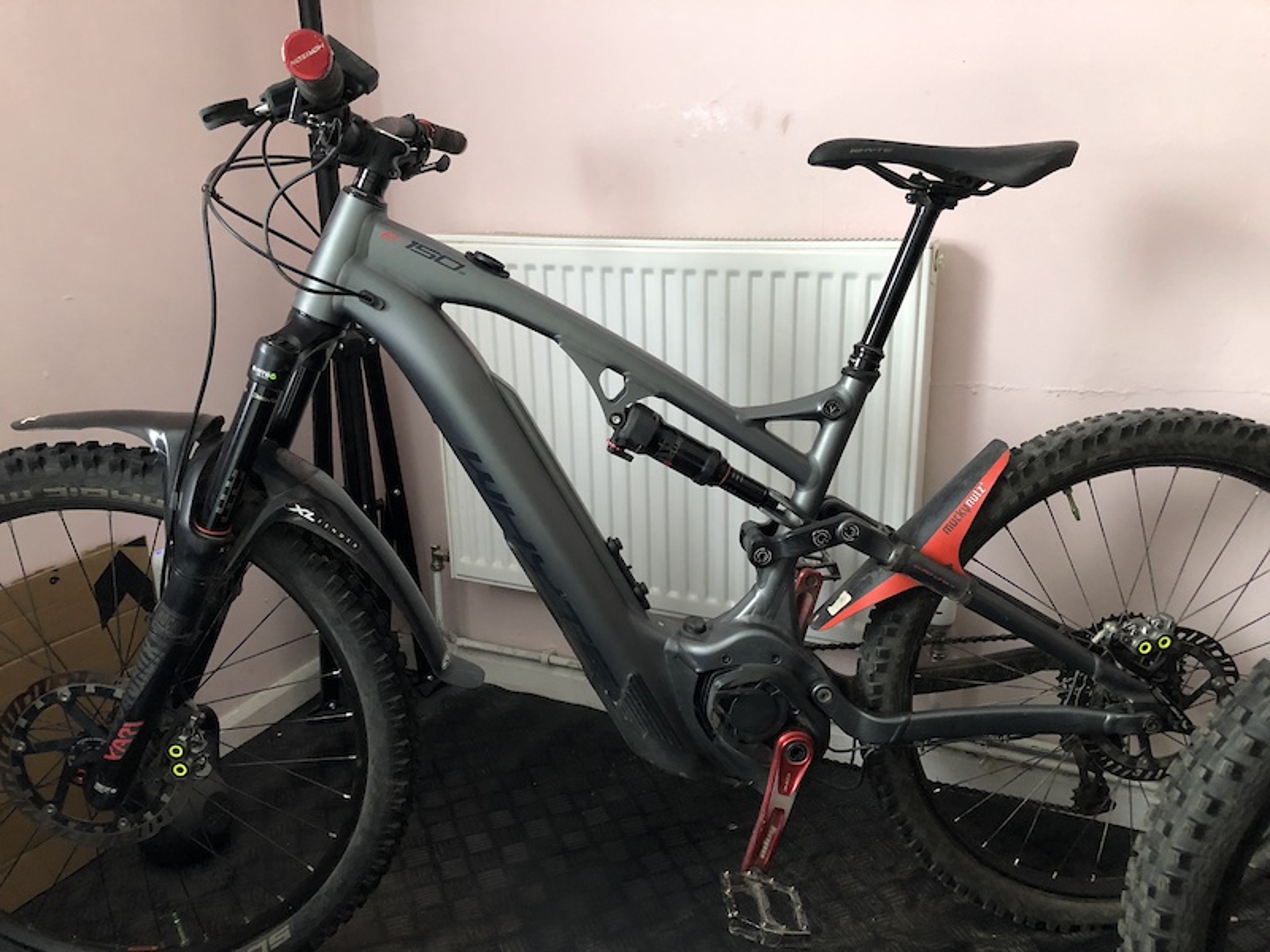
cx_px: 635
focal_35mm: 28
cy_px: 476
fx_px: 1027
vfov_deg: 49.7
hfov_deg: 63.4
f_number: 1.8
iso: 100
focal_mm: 3.99
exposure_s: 1/15
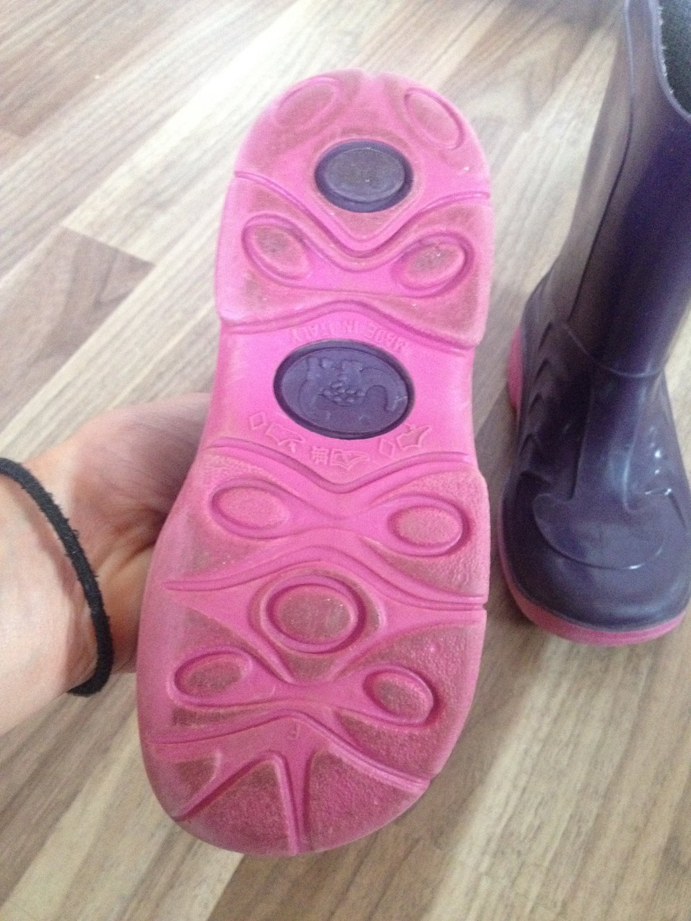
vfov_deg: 52.6
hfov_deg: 40.7
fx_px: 931
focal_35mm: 35
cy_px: 460
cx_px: 346
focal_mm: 4.28
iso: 500
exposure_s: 1/15
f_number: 2.4
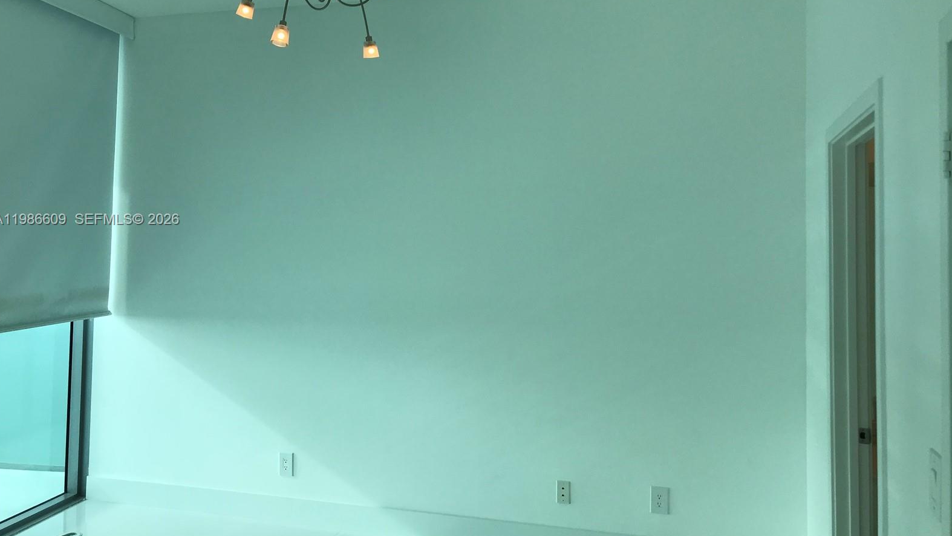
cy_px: 220
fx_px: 783
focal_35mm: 31
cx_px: 475
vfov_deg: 37.7
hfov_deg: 62.6
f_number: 1.8
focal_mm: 3.99
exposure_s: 1/665
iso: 20
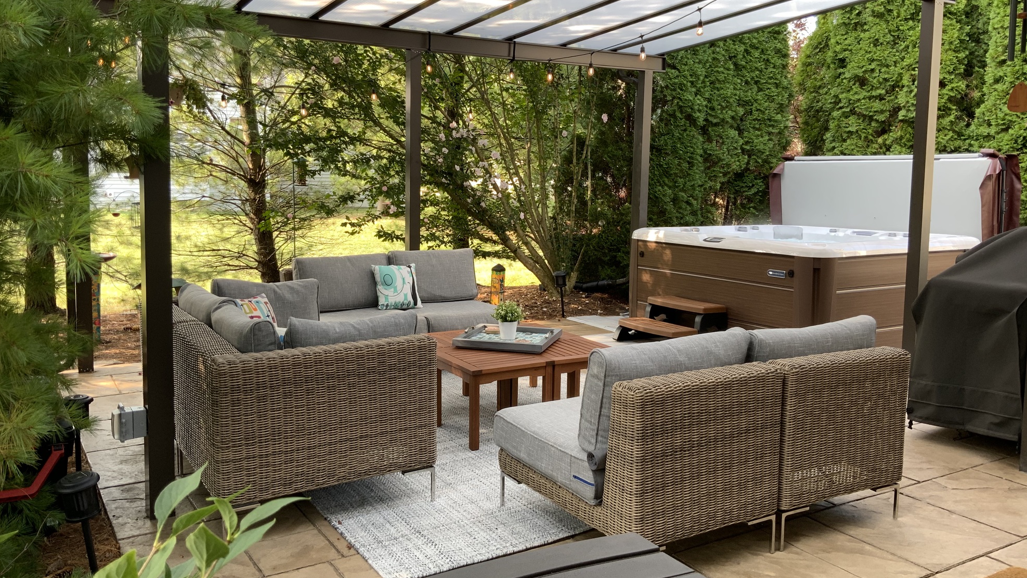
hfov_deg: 61.0
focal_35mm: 32
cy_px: 240
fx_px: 871
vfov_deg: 36.6
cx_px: 512
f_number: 1.8
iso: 25
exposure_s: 1/120
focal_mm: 3
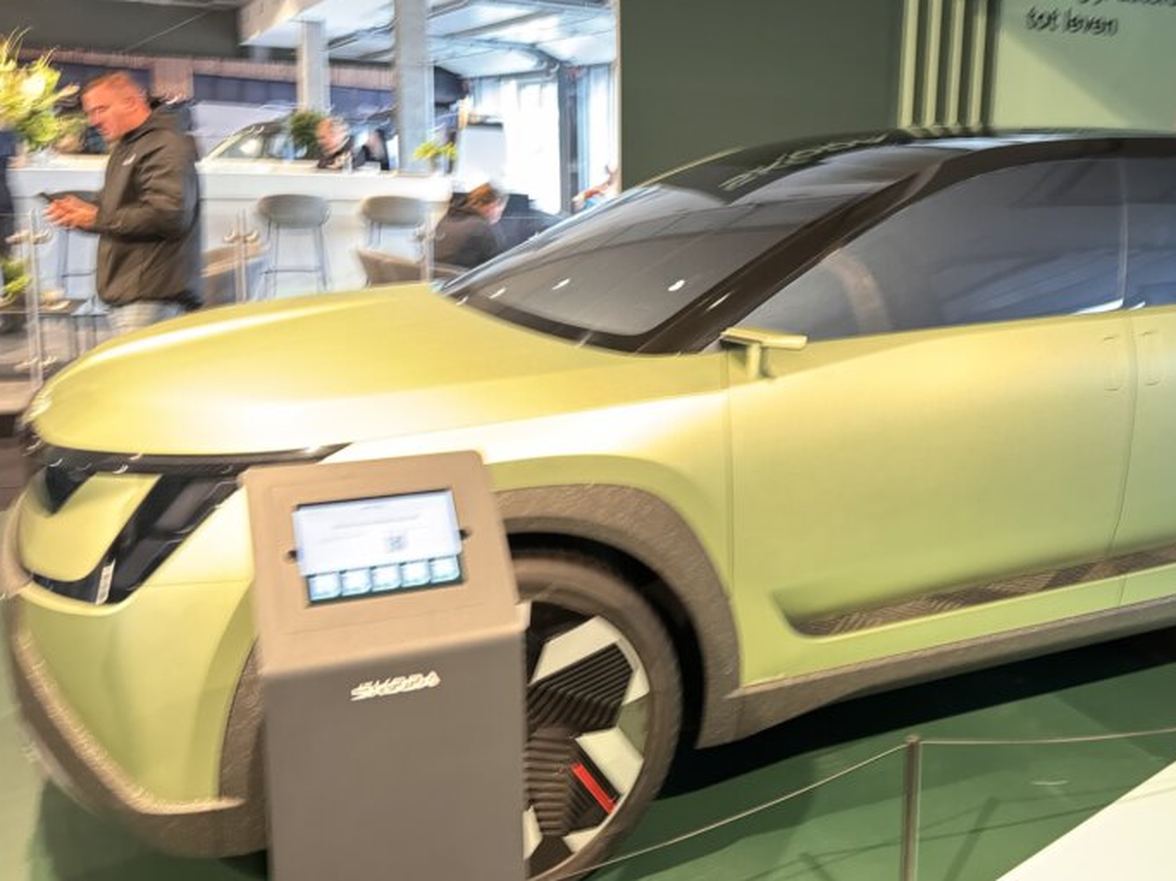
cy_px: 373
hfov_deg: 50.3
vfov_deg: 39.5
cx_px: 801
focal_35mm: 36
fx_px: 1223
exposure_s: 1/30
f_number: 1.78
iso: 1250
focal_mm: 6.76
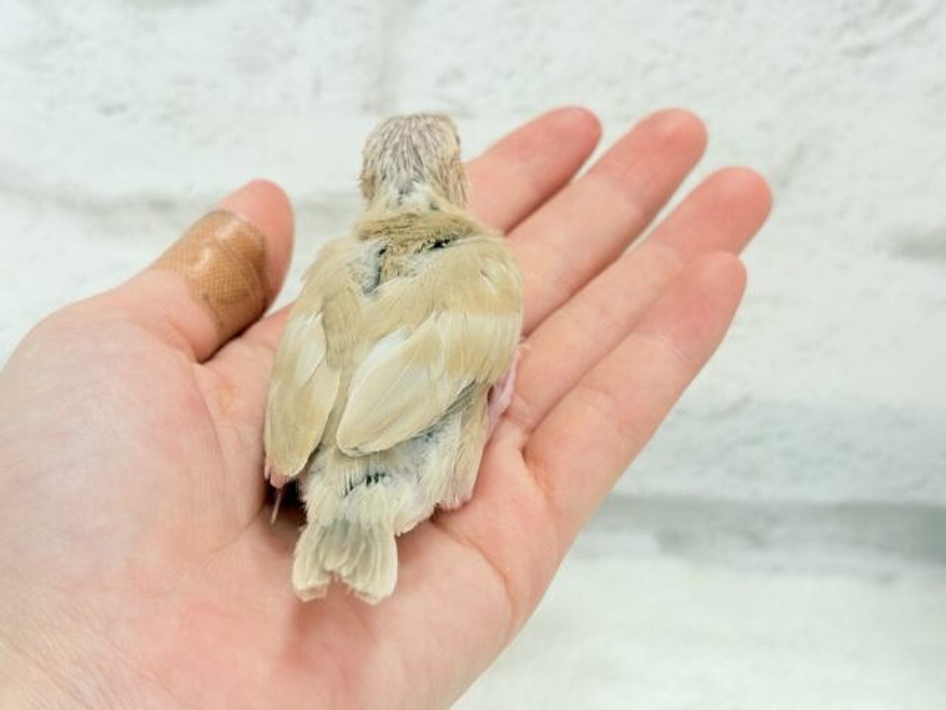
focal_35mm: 52
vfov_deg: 28.0
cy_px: 355
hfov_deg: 36.8
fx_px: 1421
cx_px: 473
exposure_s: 1/50
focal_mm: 5.96
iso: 50
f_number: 1.6
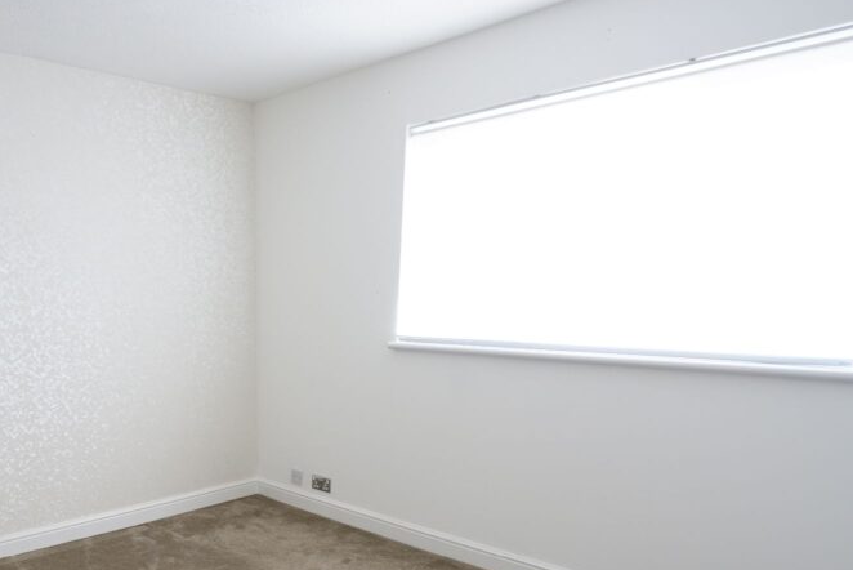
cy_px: 460
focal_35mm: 29
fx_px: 687
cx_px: 236
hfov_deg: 60.9
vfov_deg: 42.9
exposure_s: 1/13
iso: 400
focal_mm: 16
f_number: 4.5
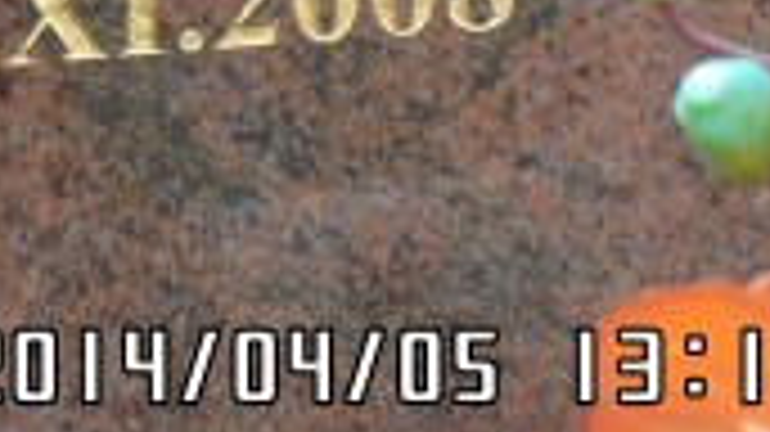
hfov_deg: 4.6
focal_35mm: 464
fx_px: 9469
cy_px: -558
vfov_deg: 2.6
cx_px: -405
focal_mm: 20.3
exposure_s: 1/250
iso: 100
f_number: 4
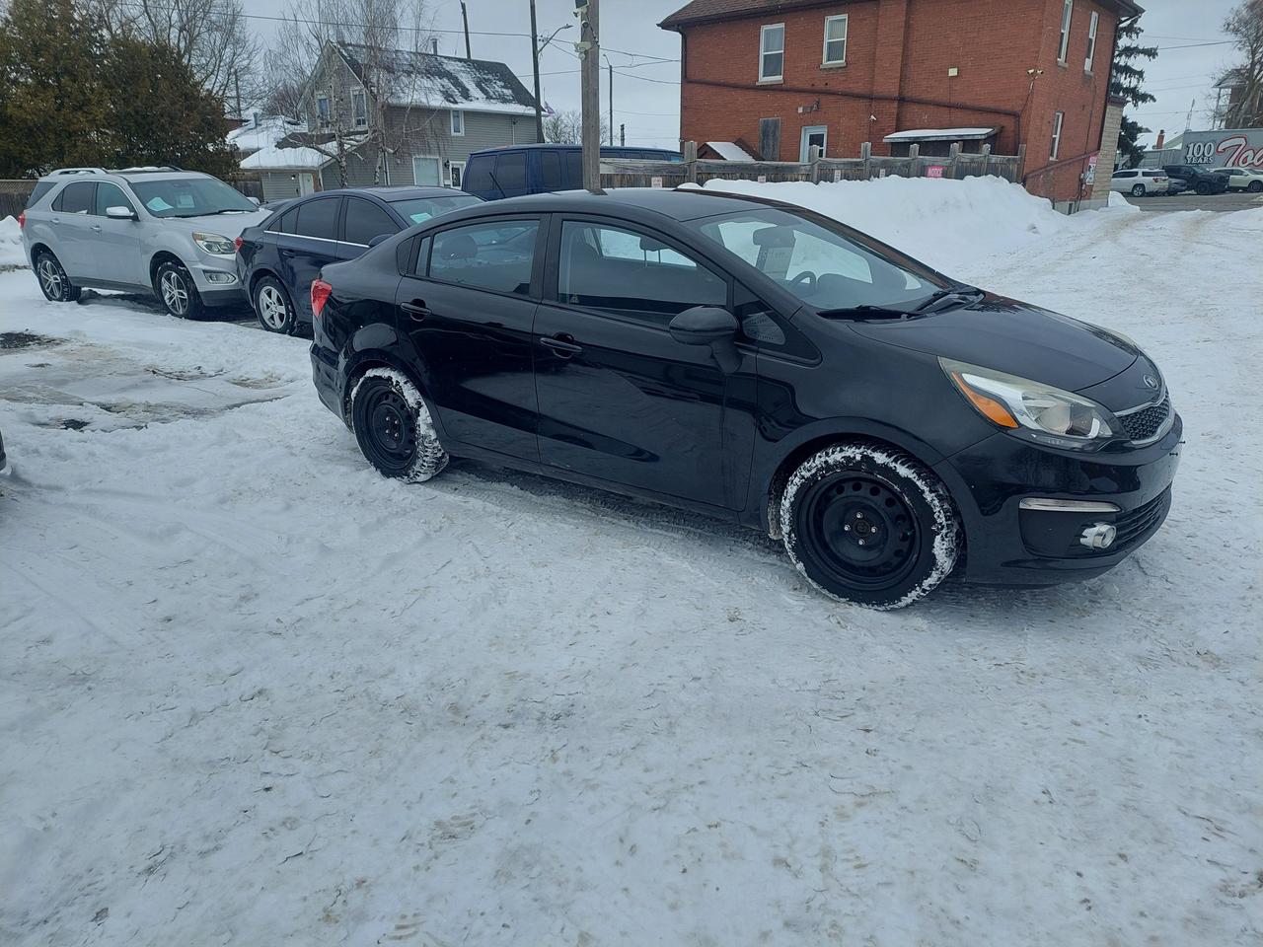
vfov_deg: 56.8
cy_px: 474
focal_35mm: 24
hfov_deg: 71.6
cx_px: 632
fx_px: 876
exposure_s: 1/1241
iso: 40
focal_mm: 5.23
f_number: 1.8
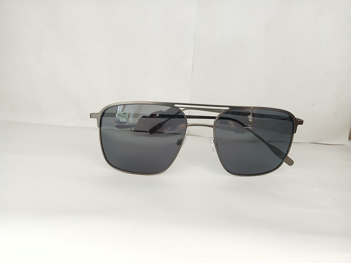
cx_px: 176
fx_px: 264
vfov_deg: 53.1
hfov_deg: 67.3
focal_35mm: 26
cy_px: 132
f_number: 1.8
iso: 320
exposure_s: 1/25
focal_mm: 3.98
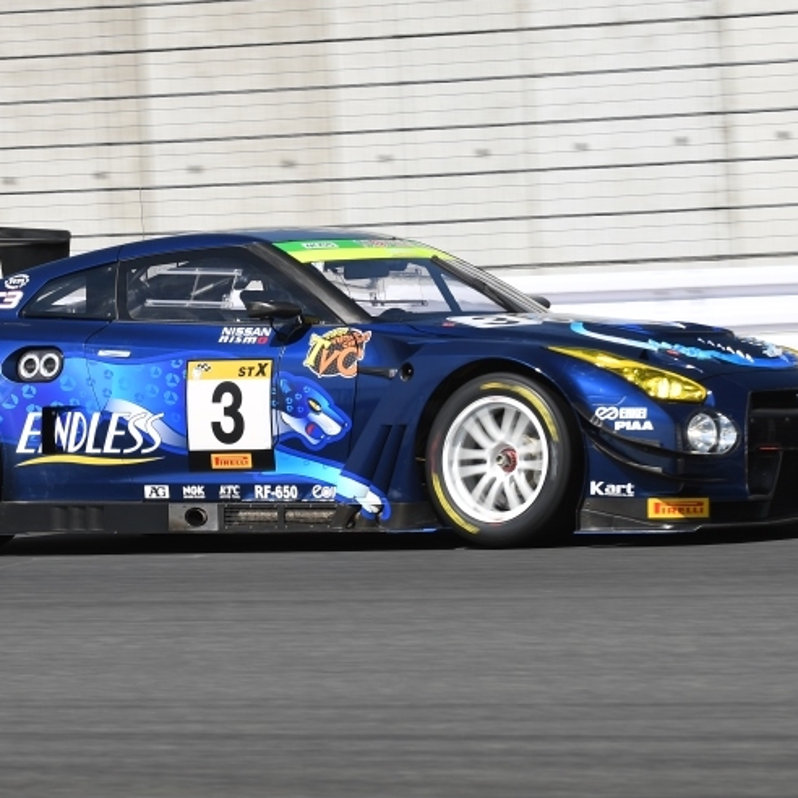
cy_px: 259
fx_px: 6233
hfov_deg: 7.3
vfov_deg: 7.3
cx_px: 365
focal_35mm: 239
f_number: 8
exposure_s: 1/400
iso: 100
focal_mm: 90
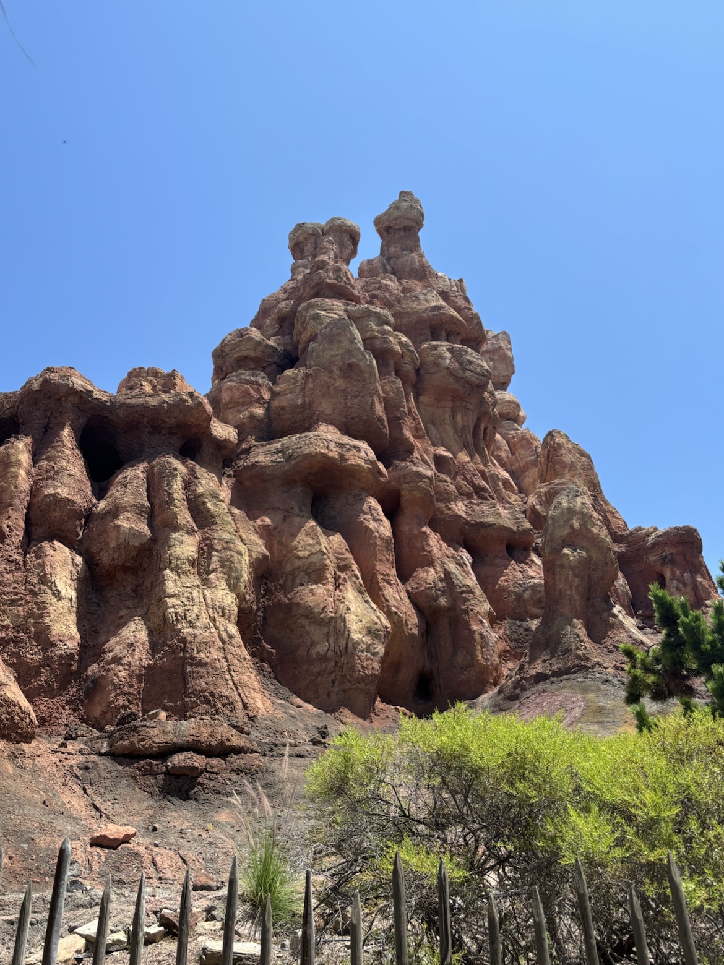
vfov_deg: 59.9
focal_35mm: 30
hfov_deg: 46.8
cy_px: 455
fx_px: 837
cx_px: 353
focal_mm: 5.96
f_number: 1.6
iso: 50
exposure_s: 1/2193
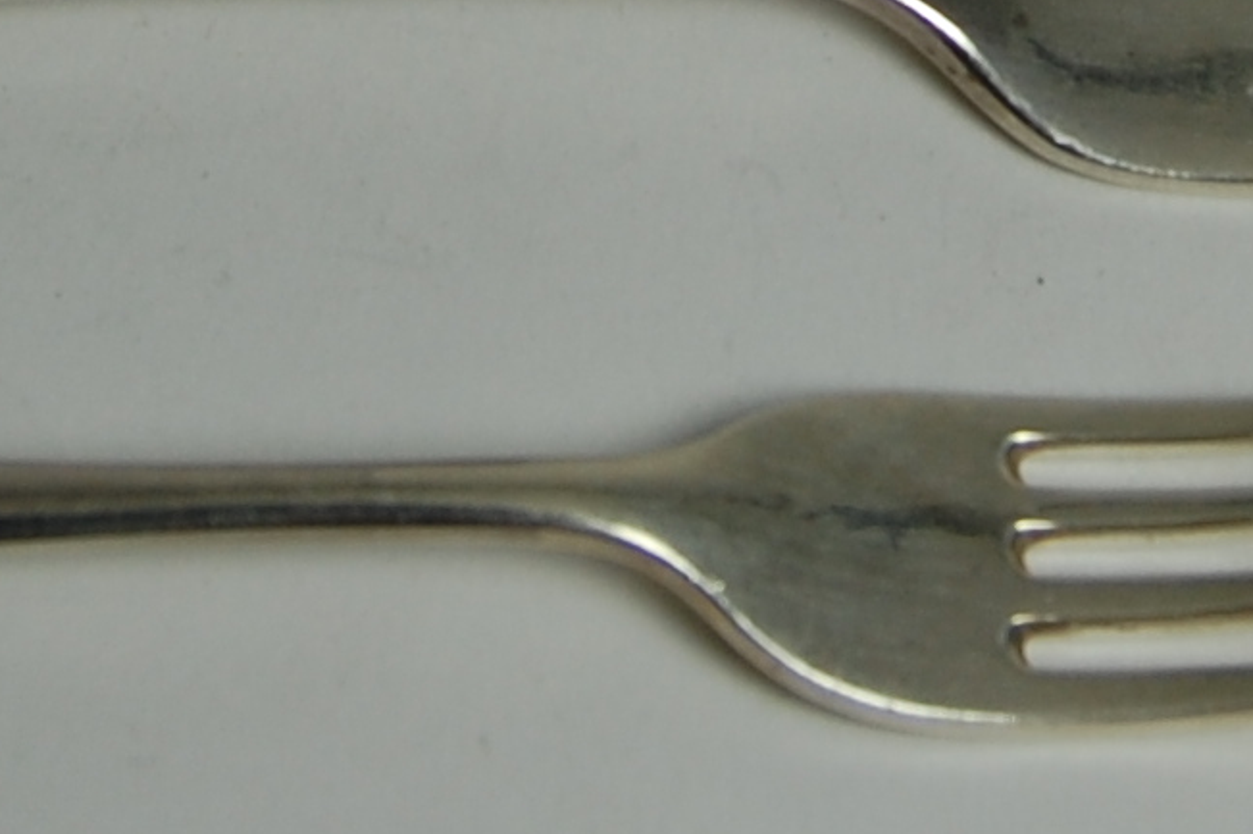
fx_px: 6747
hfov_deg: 10.6
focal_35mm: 194
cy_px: -873
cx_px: 987
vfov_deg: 6.8
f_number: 5.6
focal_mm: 28
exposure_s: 1/125
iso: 200
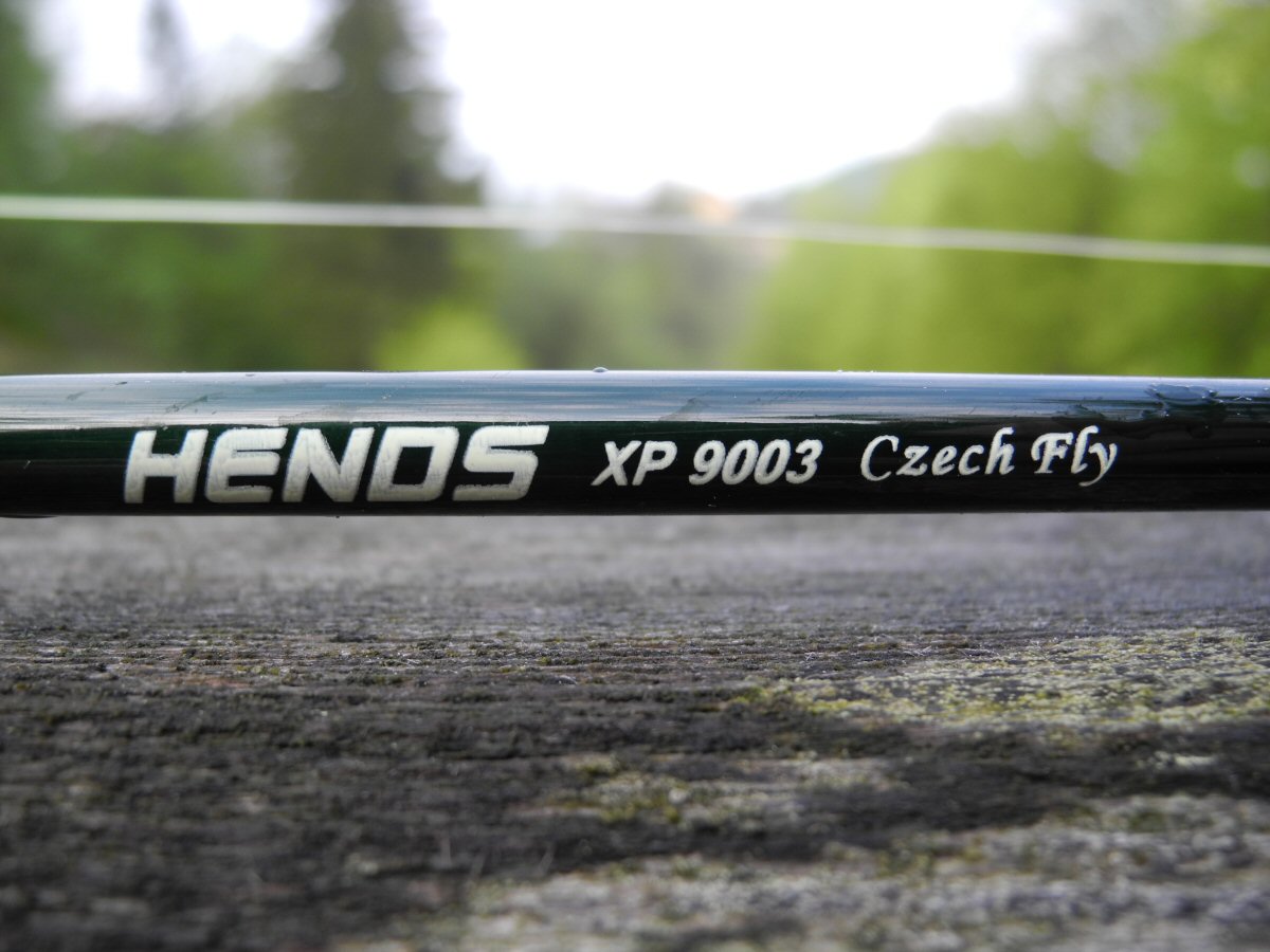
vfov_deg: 49.7
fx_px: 1027
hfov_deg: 63.4
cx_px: 635
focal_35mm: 28
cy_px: 476
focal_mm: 6
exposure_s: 1/98.4
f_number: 2.8
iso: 100
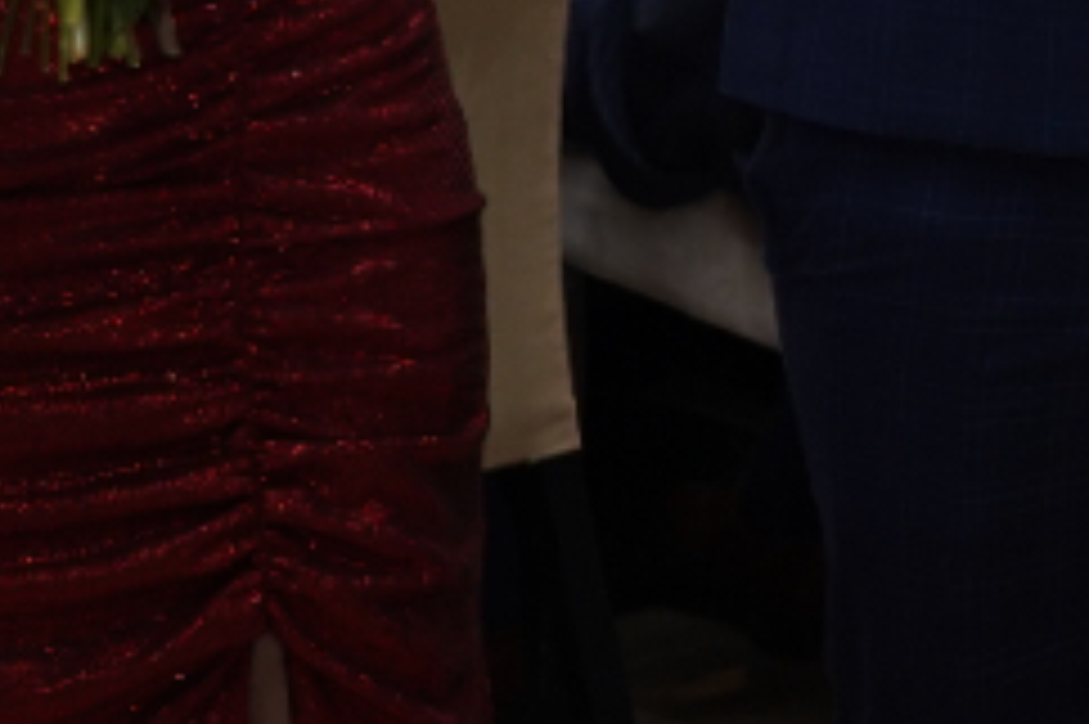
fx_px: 6983
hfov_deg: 8.4
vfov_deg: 5.8
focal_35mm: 231
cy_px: -623
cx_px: 2277
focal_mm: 43
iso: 800
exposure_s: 1/125
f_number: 4.5
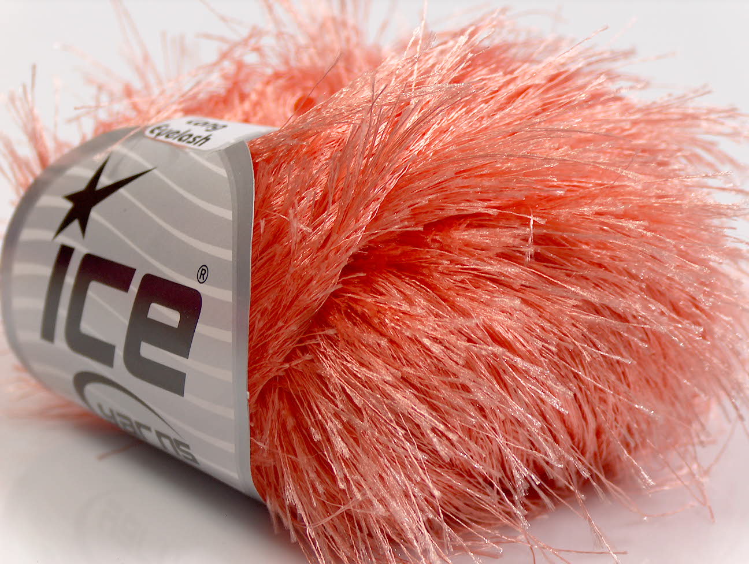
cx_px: 374
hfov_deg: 19.8
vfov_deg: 15.0
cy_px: 282
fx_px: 2145
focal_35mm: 99
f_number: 2.9
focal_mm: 20.29
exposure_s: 1/3.18
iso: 100
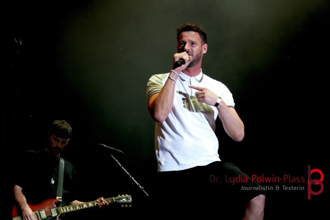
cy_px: 110
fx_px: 1540
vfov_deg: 8.2
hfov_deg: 12.2
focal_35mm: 168
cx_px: 165
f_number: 5.6
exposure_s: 1/200
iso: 1600
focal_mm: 112
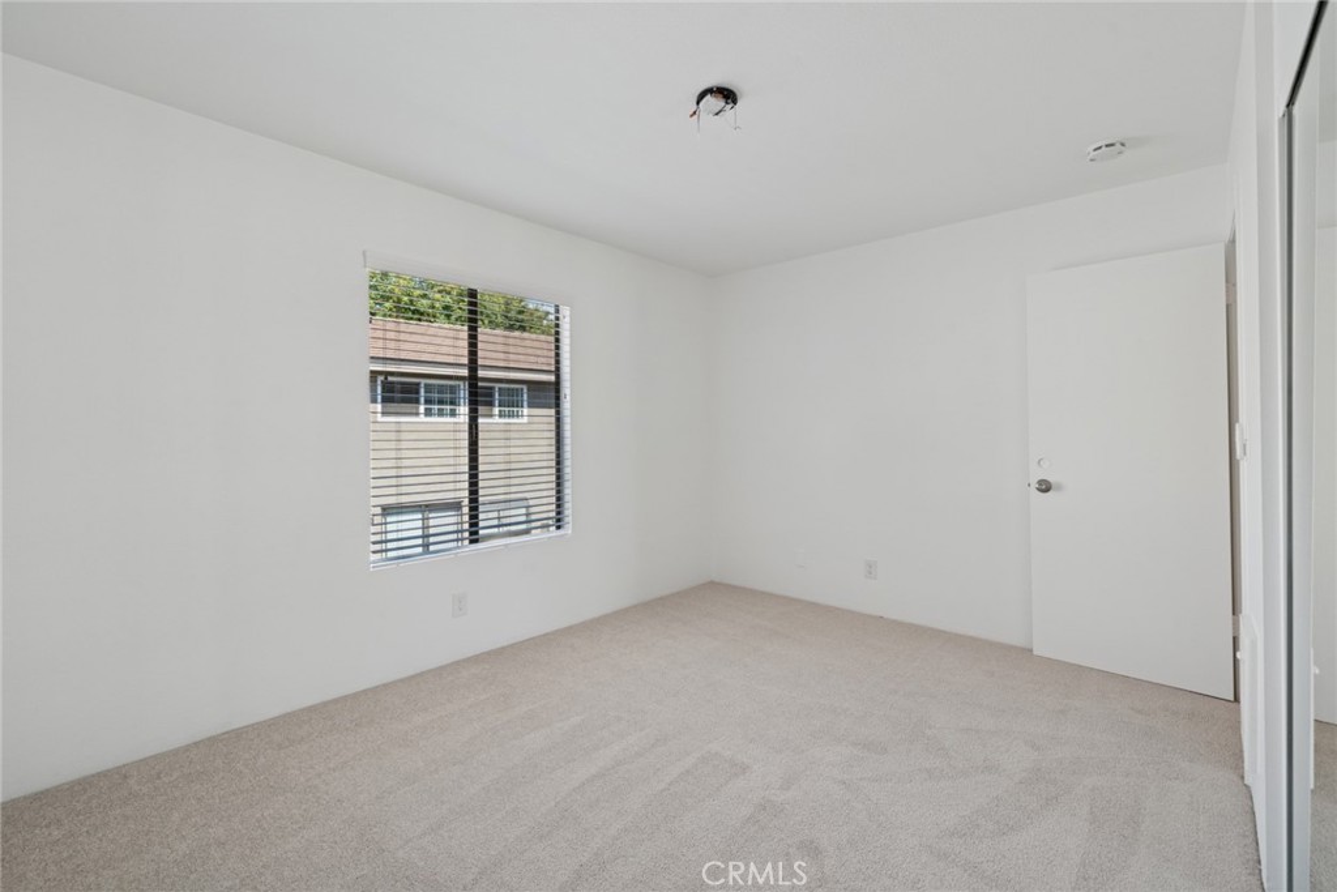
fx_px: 557
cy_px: 446
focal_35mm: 15
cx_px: 668
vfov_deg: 77.3
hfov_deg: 100.4
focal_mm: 15
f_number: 8
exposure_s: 1/50
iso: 400
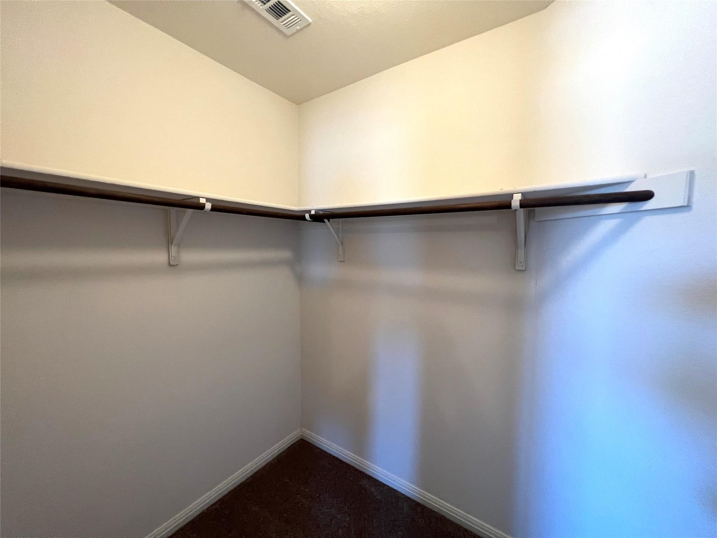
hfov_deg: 106.2
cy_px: 269
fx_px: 269
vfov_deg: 89.9
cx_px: 358
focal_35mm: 13
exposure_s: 1/60
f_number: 1.8
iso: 250
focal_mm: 1.57
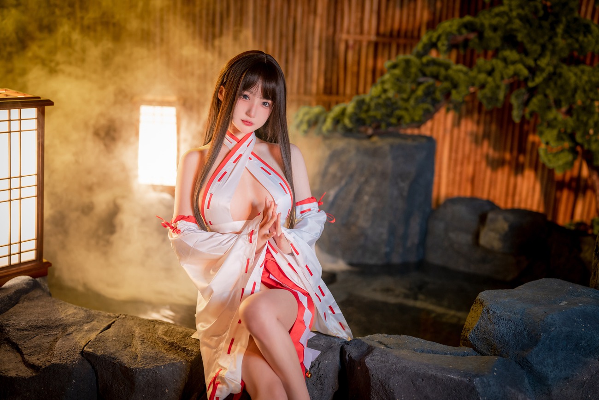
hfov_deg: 39.6
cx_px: 300
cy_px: 200
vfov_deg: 27.0
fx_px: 832
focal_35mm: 50
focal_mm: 50
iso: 640
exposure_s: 1/80
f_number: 1.6
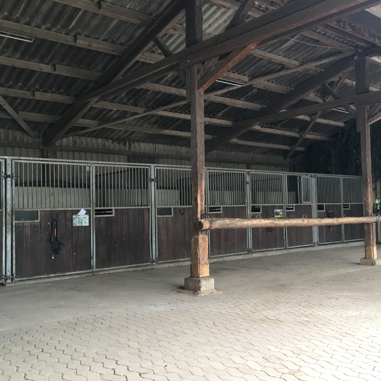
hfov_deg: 47.1
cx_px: 211
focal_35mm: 35
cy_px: 191
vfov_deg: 47.2
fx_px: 436
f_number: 2.2
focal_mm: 4.15
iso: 50
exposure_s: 1/33
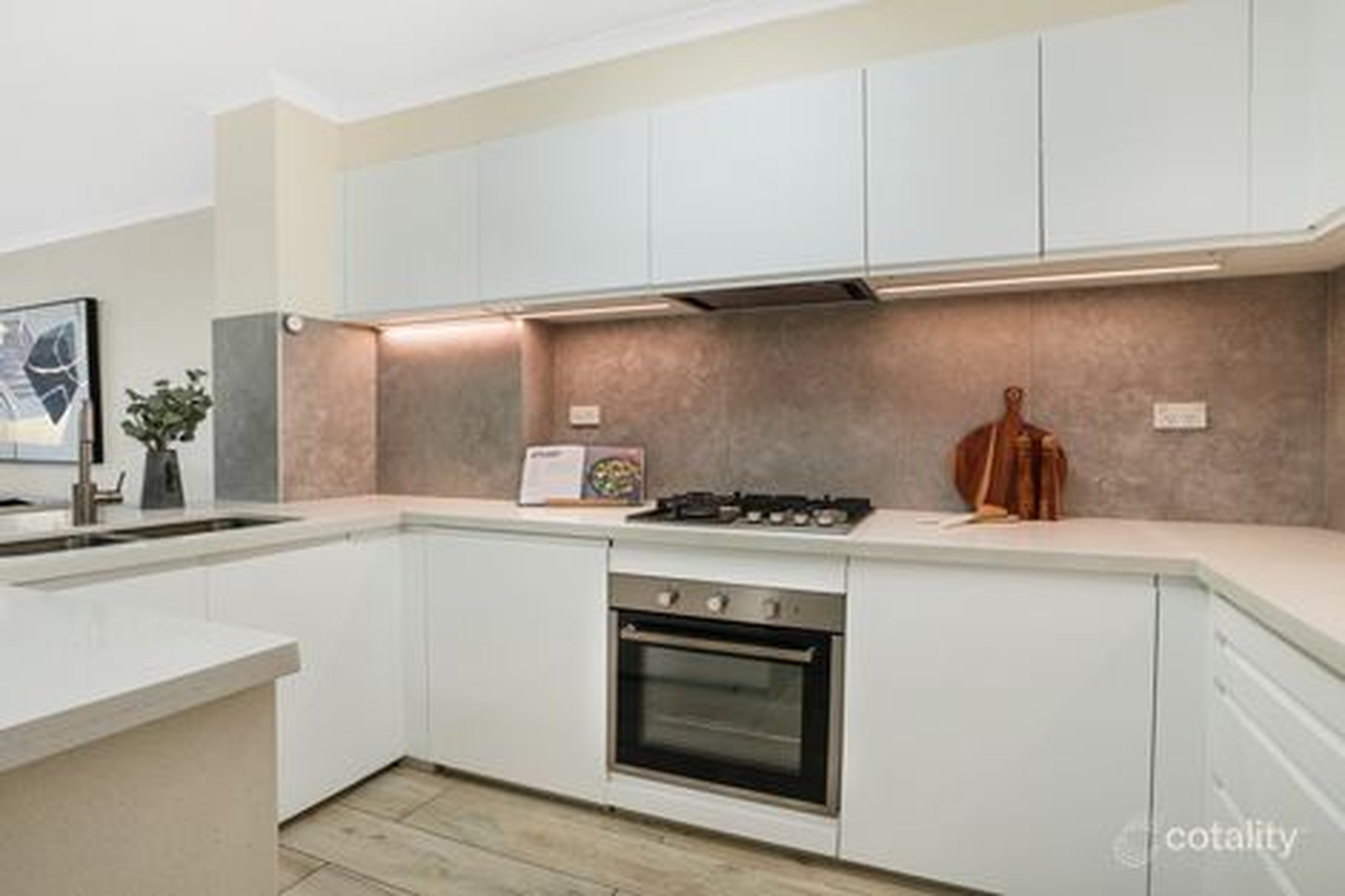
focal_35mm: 16
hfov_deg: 96.8
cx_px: 672
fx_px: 598
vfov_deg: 73.7
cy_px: 448
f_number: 8
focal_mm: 16
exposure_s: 1/15
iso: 800
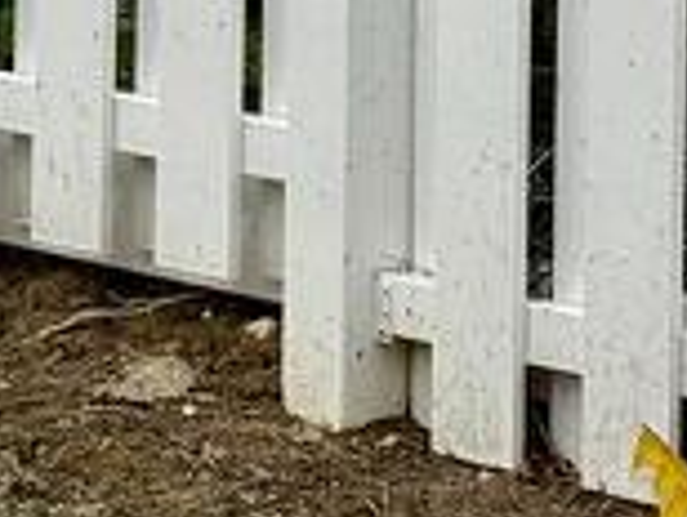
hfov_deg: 6.2
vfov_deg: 4.6
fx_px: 6341
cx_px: 129
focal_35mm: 319
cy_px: -718
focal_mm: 6.76
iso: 64
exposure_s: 1/2494
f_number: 1.78
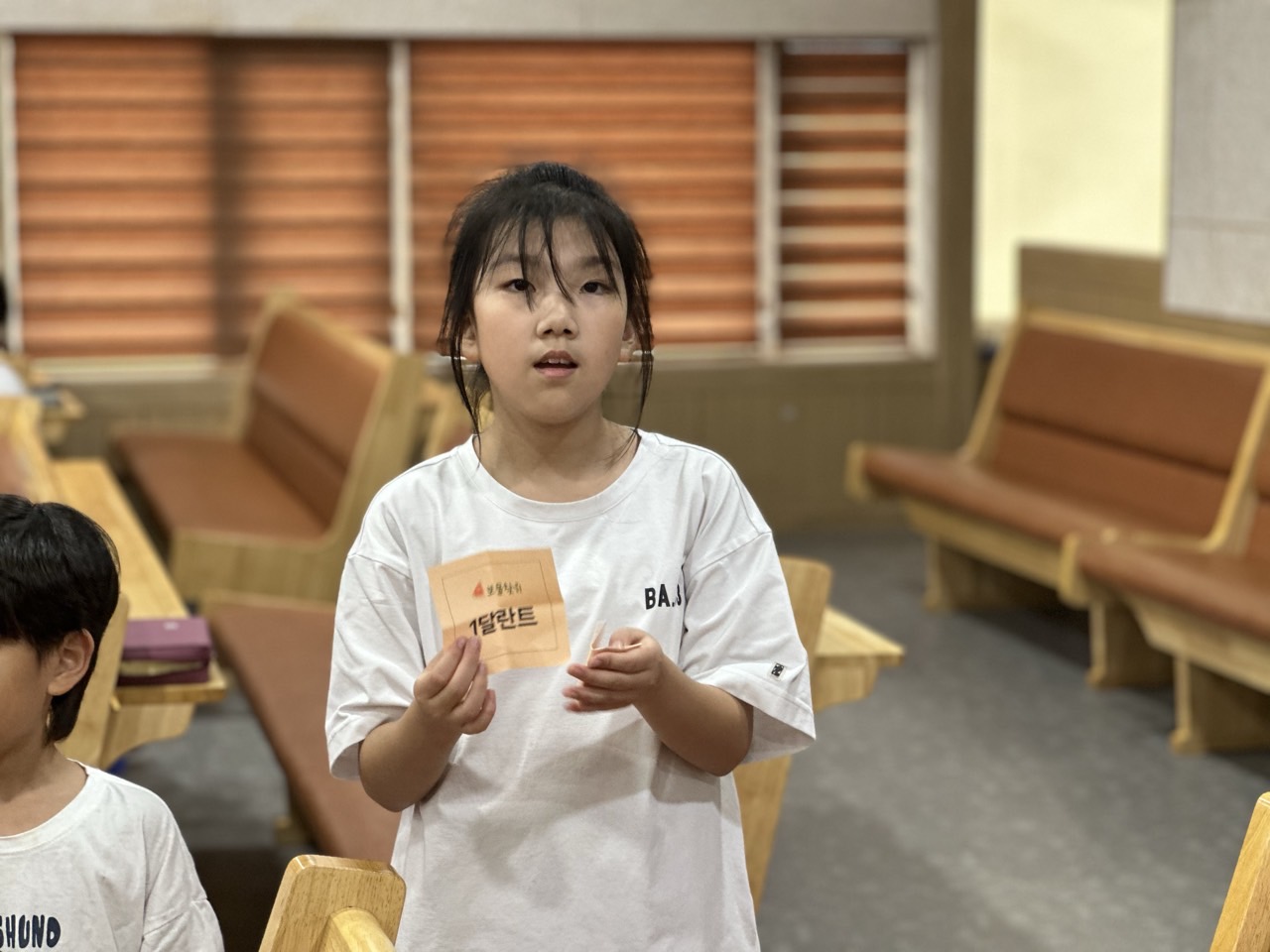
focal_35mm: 77
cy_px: 476
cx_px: 635
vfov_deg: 19.1
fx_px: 2825
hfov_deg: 25.3
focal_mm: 9
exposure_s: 1/40
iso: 250
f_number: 2.8
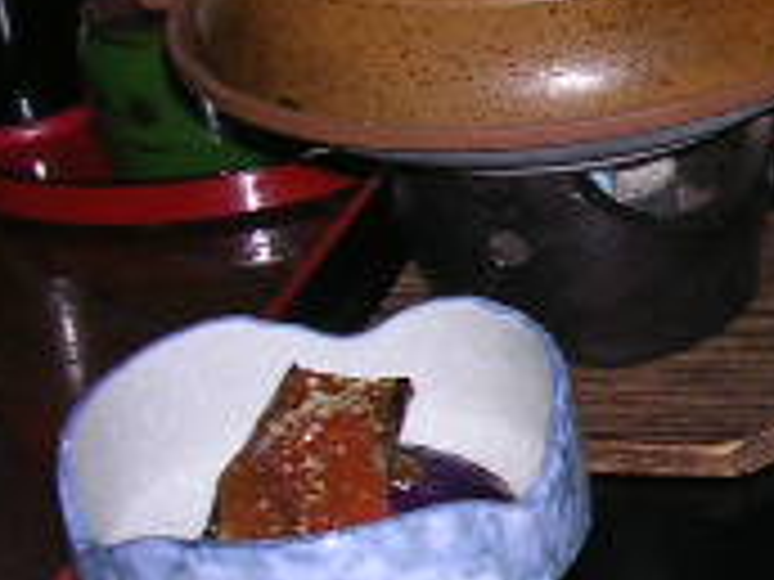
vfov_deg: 10.5
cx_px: 1192
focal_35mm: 141
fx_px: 3153
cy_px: 261
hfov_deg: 13.2
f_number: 2.8
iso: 50
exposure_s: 1/60.1
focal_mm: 5.8
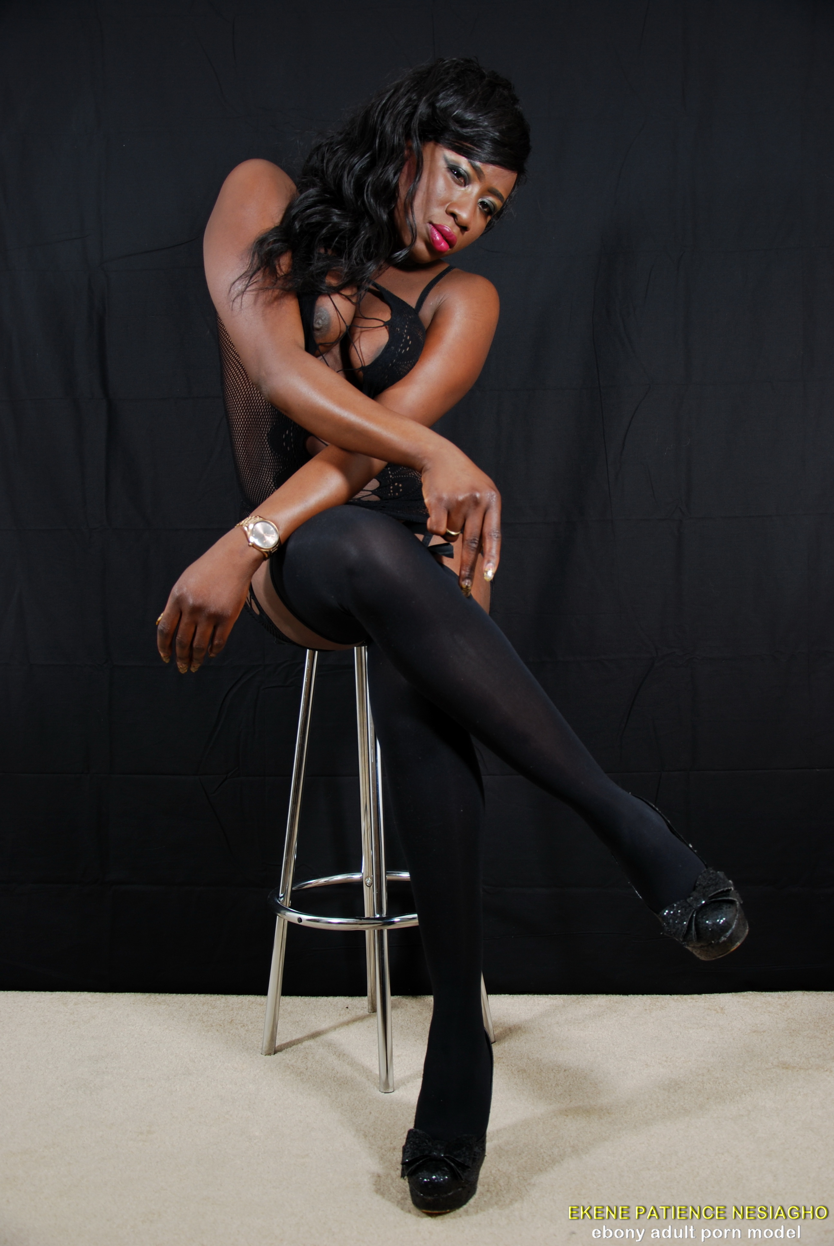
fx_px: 1143
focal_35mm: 33
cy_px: 623
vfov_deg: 57.2
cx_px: 417
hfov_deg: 40.1
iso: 100
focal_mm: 22
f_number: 4
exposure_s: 1/60
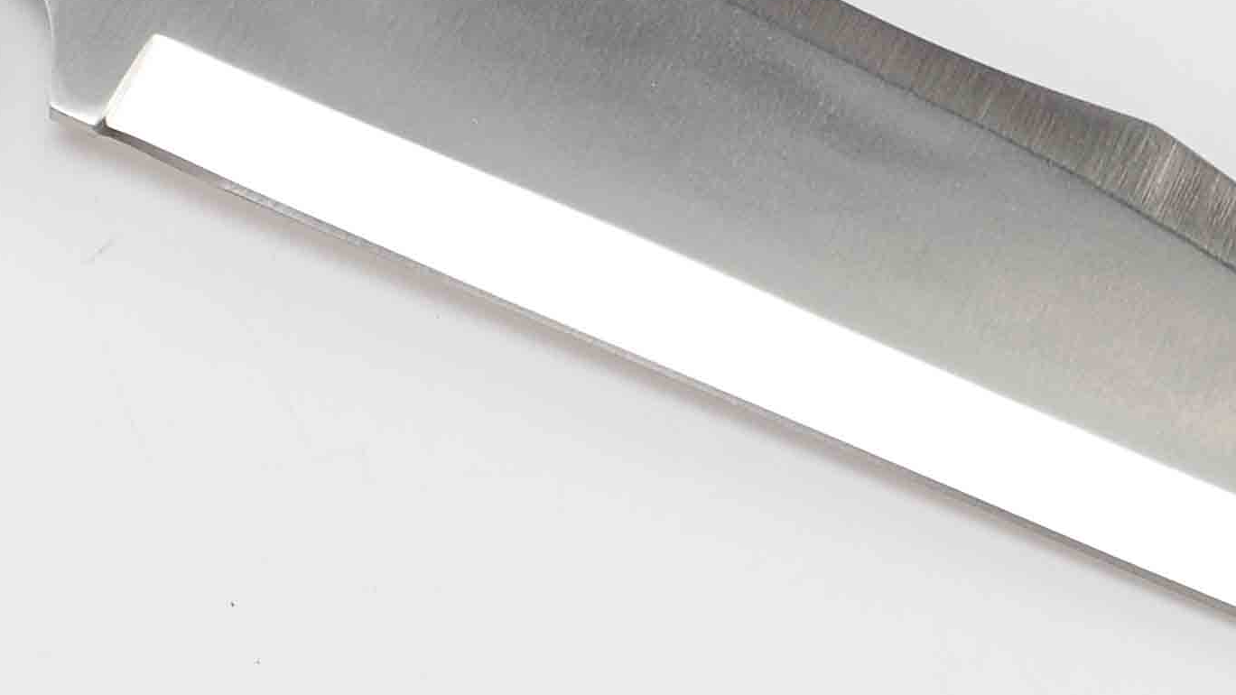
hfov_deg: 13.6
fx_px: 5178
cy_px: 44
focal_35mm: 158
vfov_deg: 7.7
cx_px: 376
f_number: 10
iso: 100
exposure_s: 1/80
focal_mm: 28
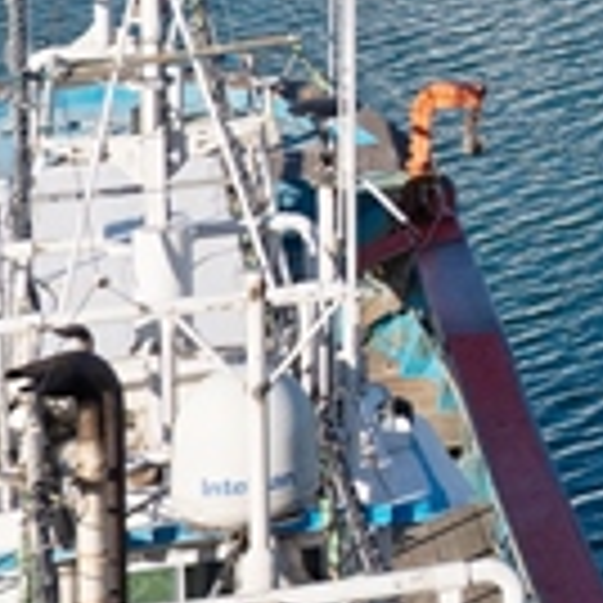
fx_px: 3607
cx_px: 1796
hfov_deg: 8.2
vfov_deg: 8.9
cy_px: -720
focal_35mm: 183
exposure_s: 1/640
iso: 320
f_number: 9
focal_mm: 24
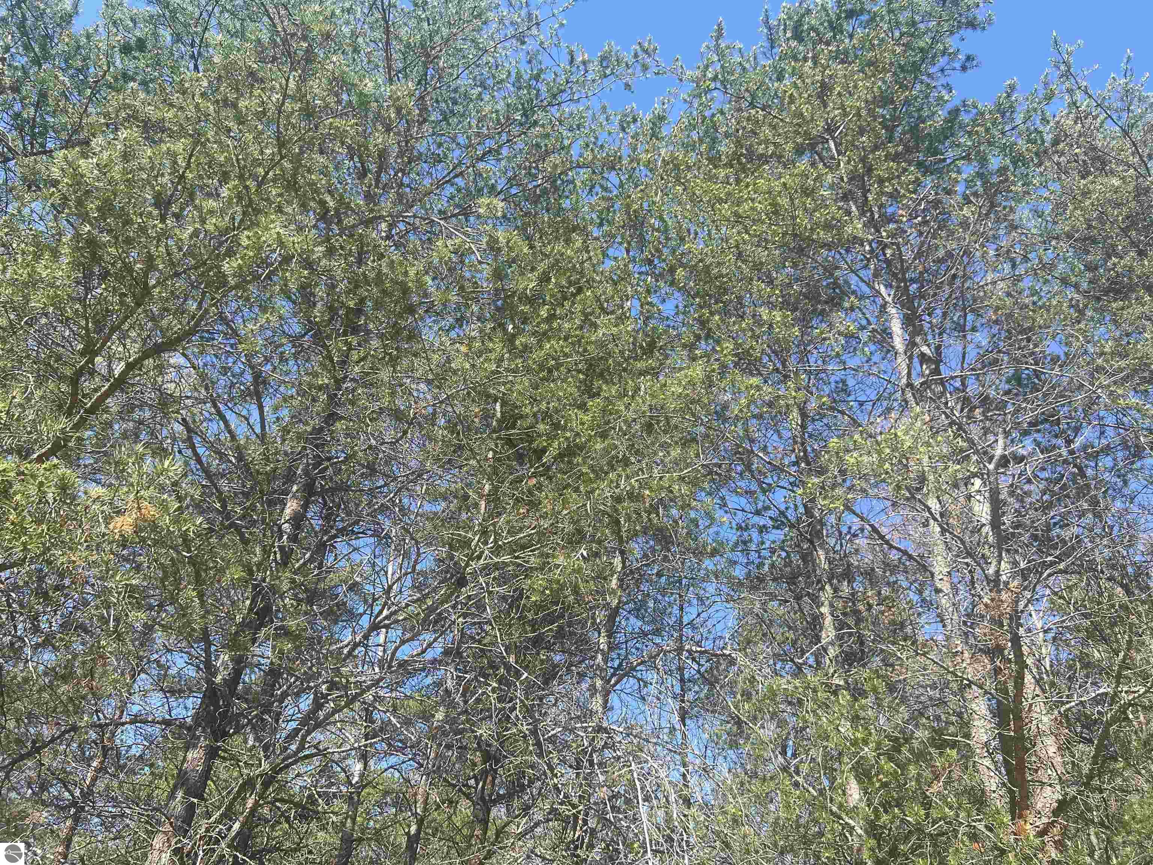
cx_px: 576
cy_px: 432
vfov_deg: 53.1
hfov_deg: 67.3
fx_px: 866
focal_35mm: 26
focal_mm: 5.7
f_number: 1.5
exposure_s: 1/1377
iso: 50
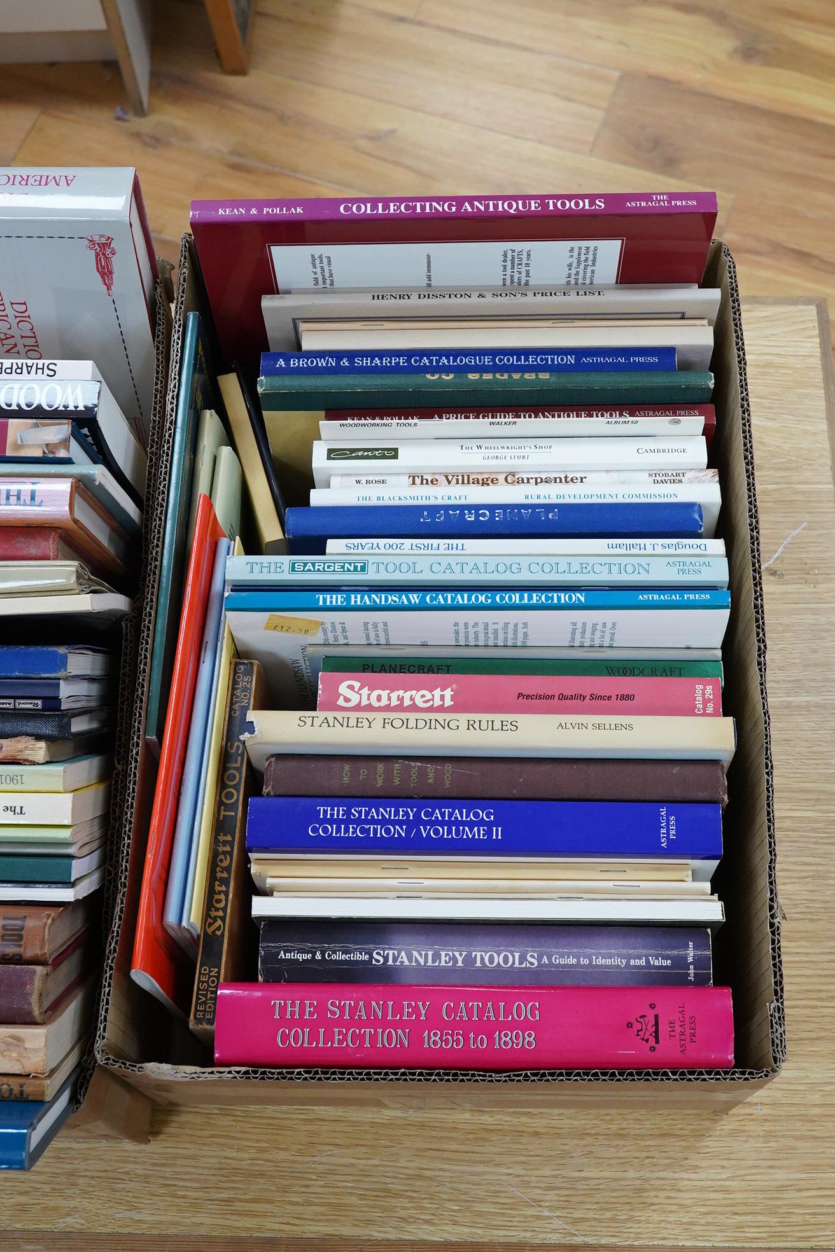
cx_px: 418
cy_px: 626
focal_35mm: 45
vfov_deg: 43.6
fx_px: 1566
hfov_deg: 29.9
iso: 2500
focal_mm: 30
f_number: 13
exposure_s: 1/100
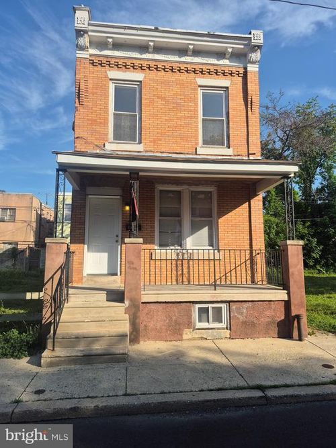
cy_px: 224
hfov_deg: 58.9
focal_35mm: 23
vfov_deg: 73.9
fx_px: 298
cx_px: 168
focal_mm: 5.4
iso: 25
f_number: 1.8
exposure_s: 1/1600
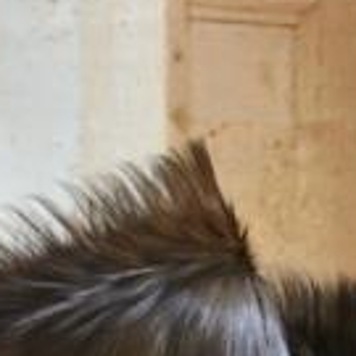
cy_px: 585
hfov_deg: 0.9
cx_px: 601
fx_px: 22561
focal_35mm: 1939
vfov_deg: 0.9
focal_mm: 200
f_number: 2.8
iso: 250
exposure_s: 1/250
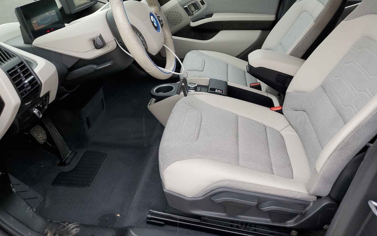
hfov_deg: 66.5
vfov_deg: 44.3
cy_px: 95
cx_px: 191
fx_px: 288
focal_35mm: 28
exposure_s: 1/120
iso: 63
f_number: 1.5
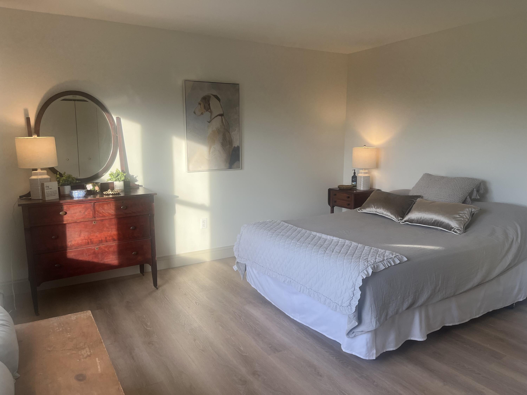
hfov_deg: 67.3
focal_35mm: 26
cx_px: 264
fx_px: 396
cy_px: 198
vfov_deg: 53.1
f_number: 1.6
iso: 64
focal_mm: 5.1
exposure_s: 1/120
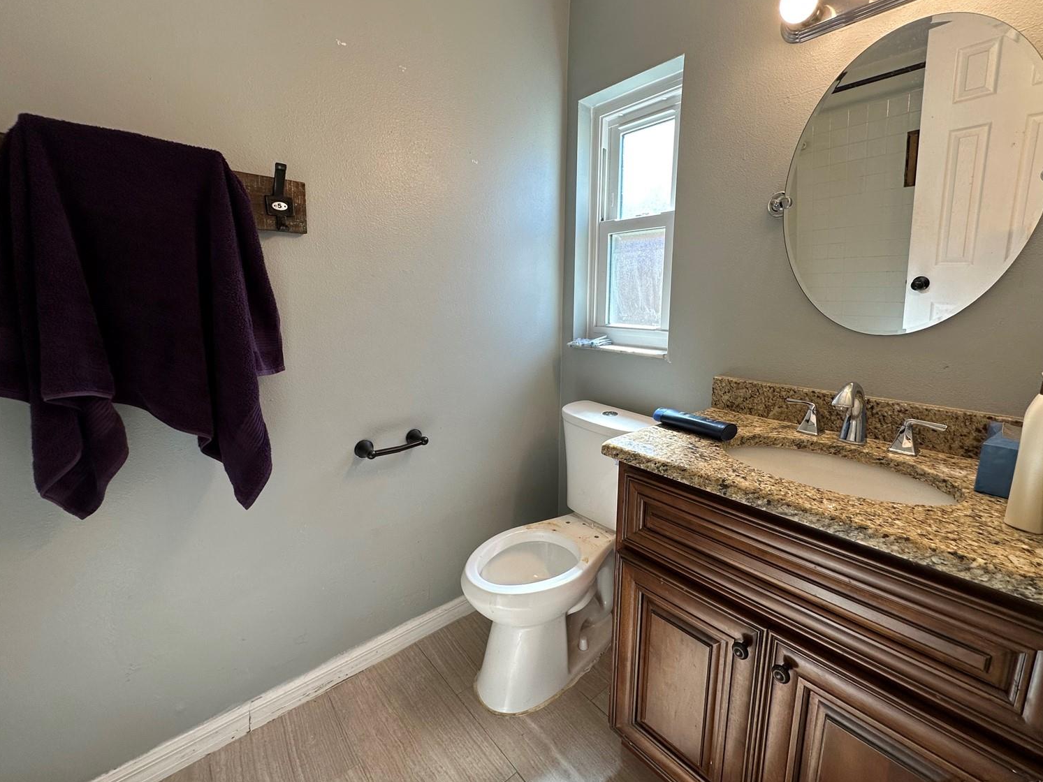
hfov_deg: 98.0
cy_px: 377
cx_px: 555
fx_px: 452
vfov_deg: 81.7
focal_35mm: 15
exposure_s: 1/120
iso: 80
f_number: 2.2
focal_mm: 2.22
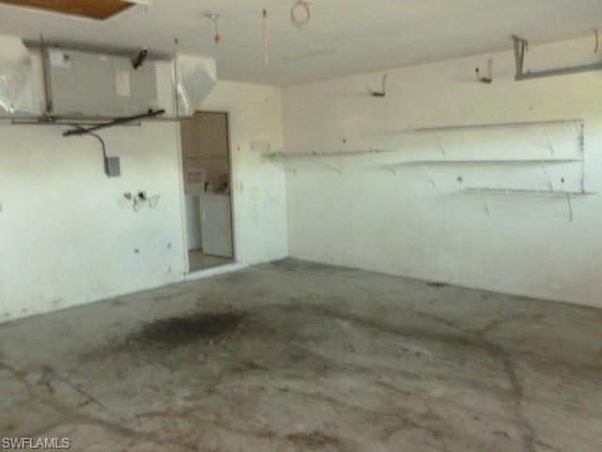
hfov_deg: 63.4
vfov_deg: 49.7
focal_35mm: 28
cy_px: 226
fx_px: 487
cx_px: 301
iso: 800
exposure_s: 1/15
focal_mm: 5
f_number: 3.3
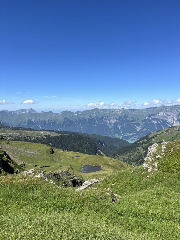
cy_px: 120
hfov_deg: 53.1
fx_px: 180
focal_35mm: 26
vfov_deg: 67.3
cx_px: 90
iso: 50
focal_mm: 5.7
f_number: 1.5
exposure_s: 1/4115
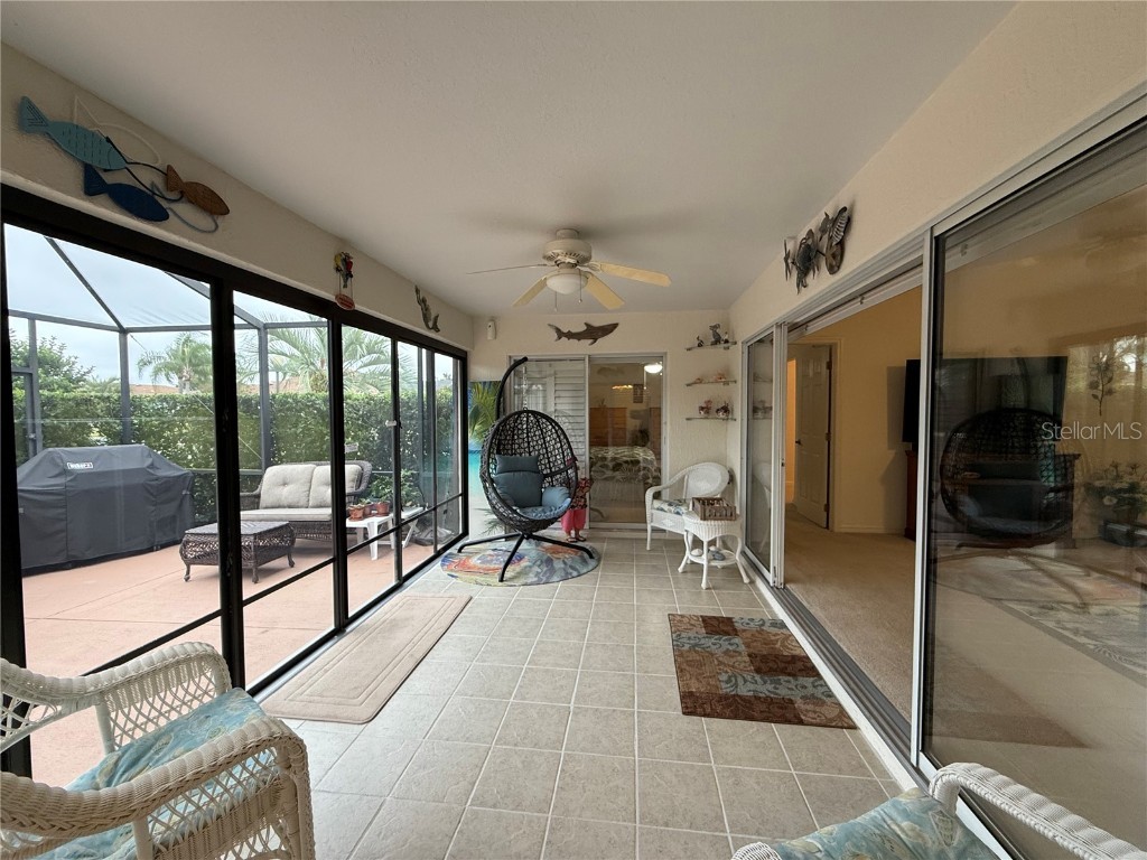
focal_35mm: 14
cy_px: 430
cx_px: 574
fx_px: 464
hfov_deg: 102.1
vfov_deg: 85.7
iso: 125
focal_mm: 2.22
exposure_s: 1/120
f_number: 2.2
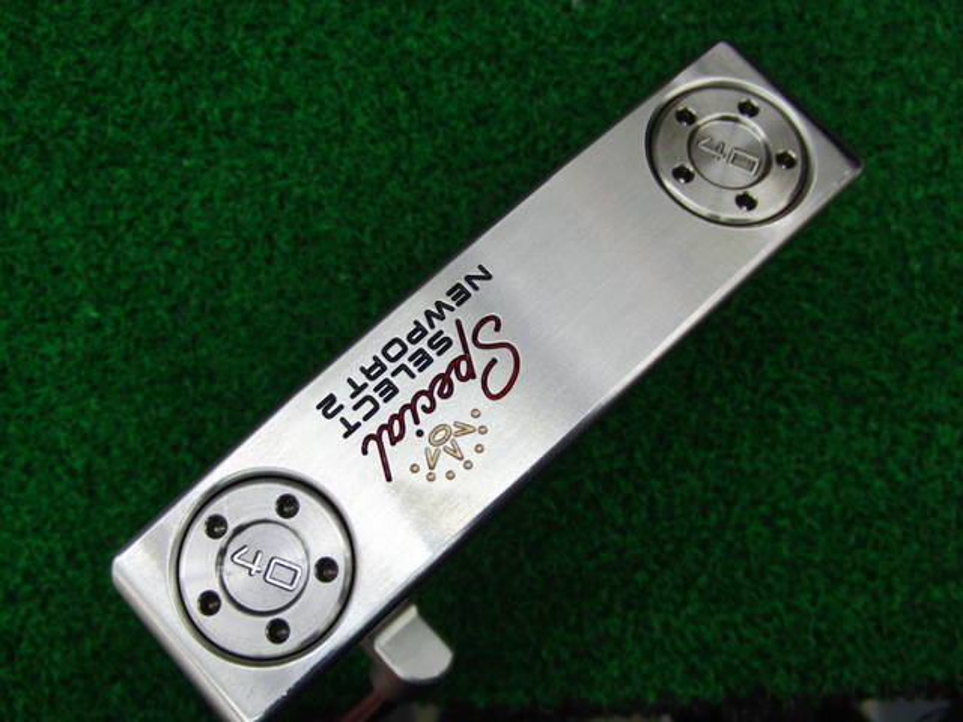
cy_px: 361
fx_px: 1029
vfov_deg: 38.7
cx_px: 482
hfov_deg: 50.1
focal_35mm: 37
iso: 250
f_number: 3.6
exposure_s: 1/80
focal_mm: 6.42
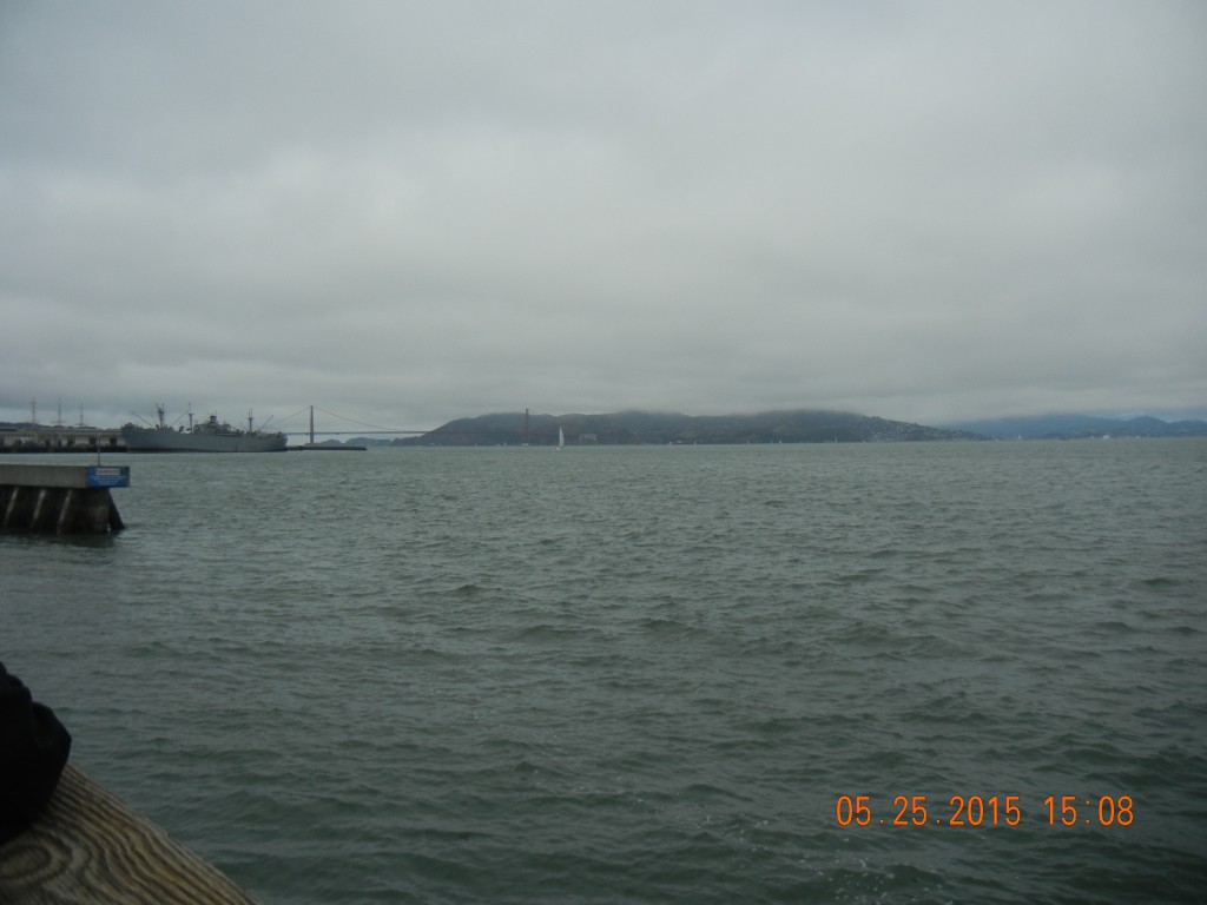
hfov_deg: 60.0
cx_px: 604
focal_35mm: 30
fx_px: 1046
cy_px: 452
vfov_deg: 46.8
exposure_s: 1/973
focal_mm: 5.4
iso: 160
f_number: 7
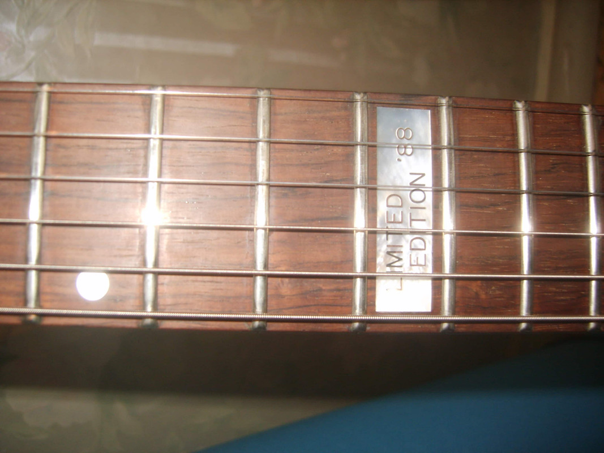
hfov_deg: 52.6
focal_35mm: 35
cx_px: 302
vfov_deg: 40.7
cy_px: 226
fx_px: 611
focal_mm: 7.4
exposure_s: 1/30
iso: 100
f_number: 2.8
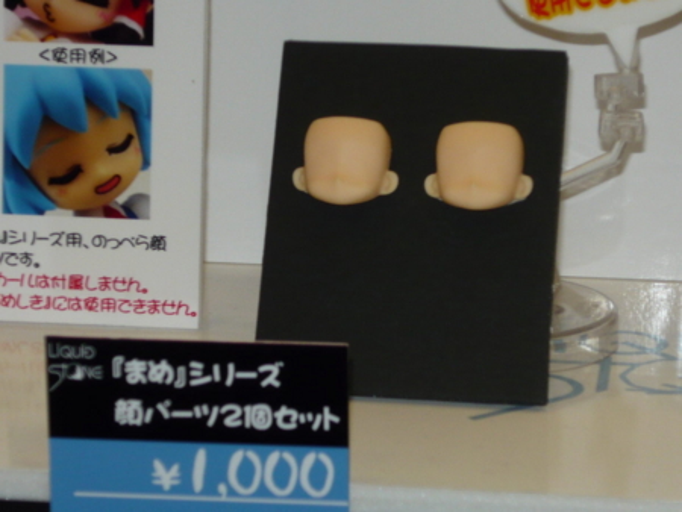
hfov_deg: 15.0
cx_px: 341
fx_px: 2582
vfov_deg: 11.3
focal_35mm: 131
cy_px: 256
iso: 100
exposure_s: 1/50
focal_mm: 13.6
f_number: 4.4
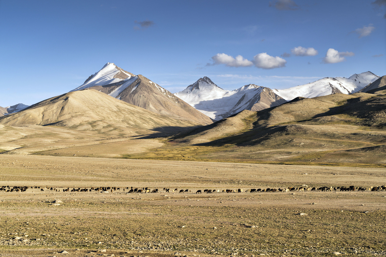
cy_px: 128
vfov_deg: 19.5
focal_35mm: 70
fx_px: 750
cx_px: 193
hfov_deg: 28.8
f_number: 8
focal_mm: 70
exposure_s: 1/125
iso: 100
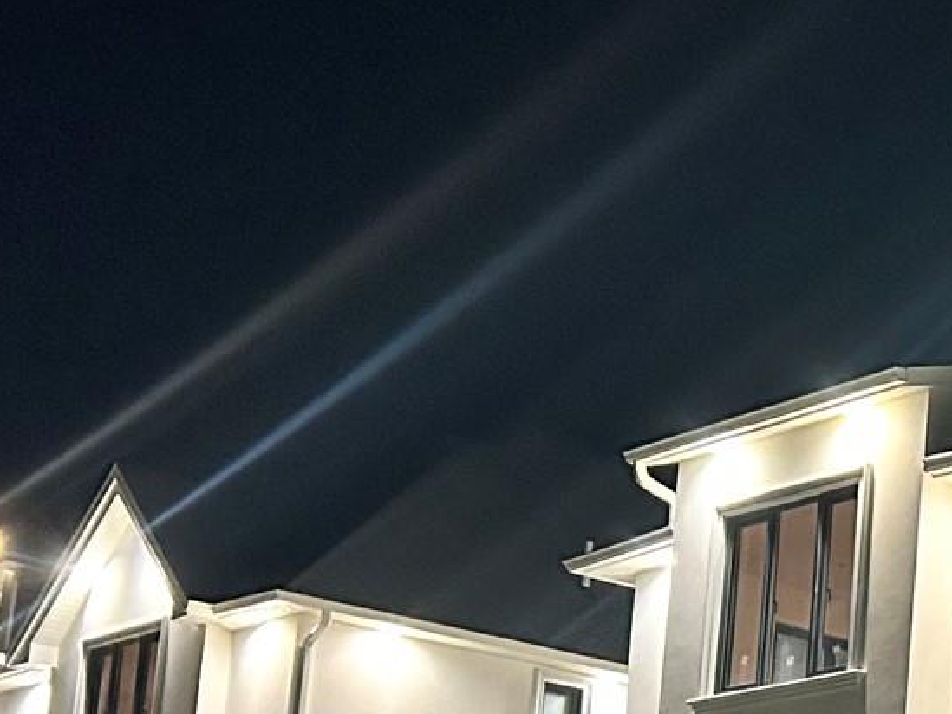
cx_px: 1307
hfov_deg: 18.5
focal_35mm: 97
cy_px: 825
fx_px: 2668
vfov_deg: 14.8
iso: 500
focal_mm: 5.7
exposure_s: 1/40
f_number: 1.5
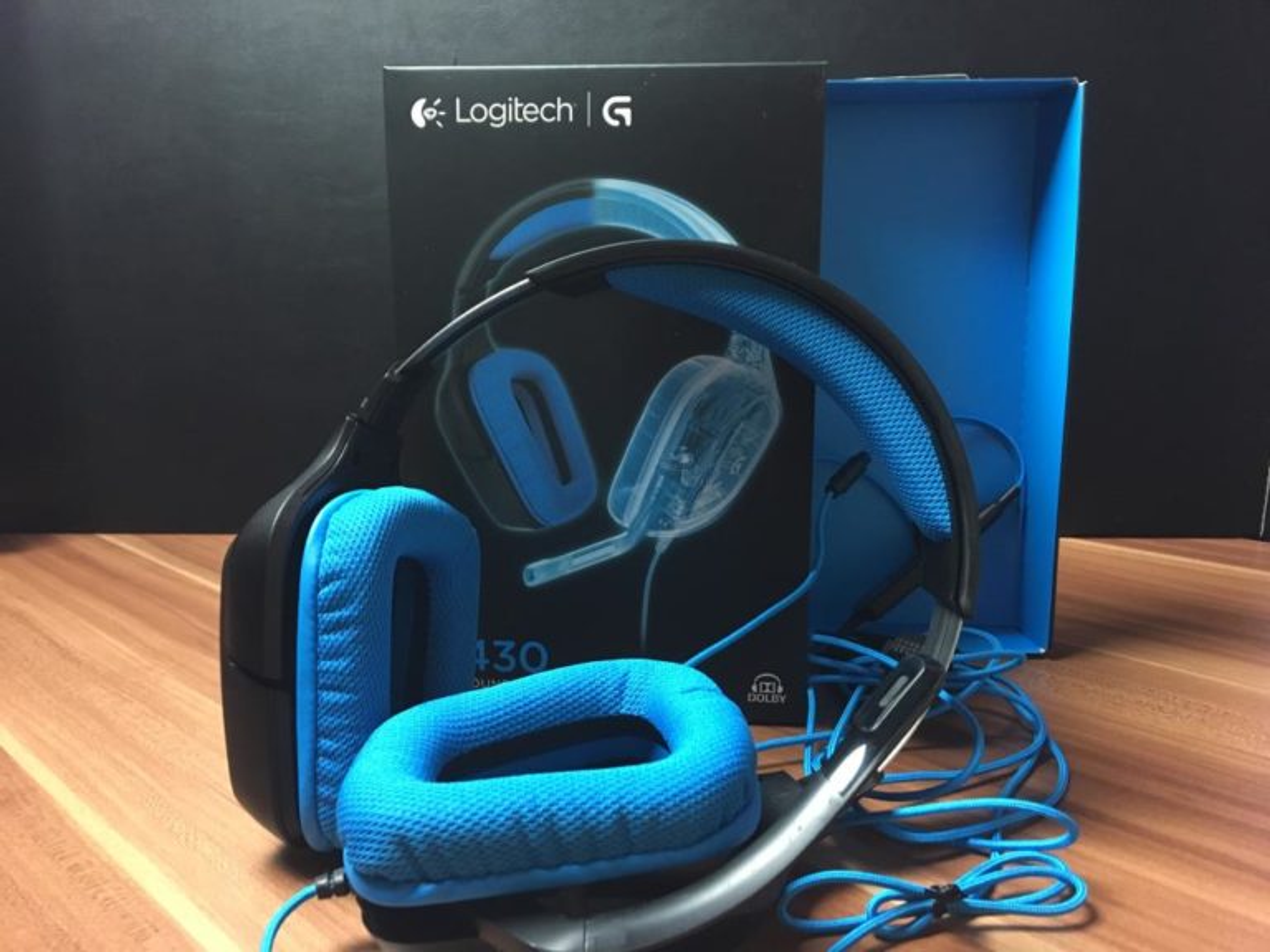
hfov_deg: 61.7
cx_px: 635
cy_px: 476
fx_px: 1064
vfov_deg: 48.2
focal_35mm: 29
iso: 200
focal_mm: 4.15
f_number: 2.2
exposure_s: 1/20
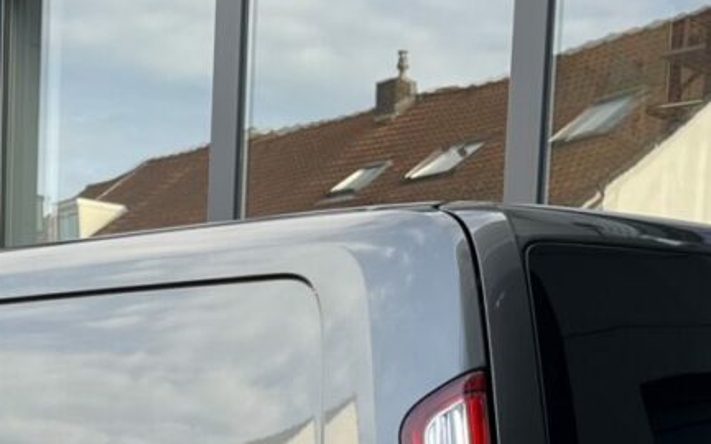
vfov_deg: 12.6
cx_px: 3
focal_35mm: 98
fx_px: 1899
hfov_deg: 20.5
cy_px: 694
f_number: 1.6
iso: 50
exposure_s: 1/323
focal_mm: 5.1
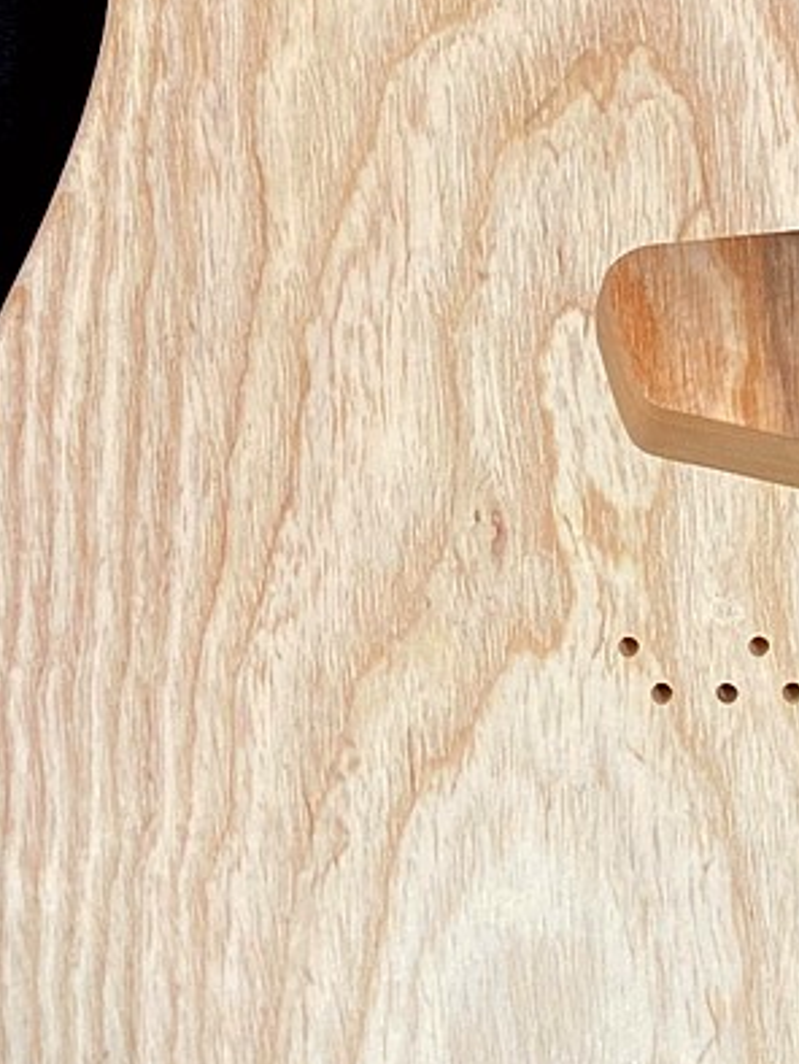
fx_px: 2859
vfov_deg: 20.5
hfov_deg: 15.6
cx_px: 777
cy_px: 61
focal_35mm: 93
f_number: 1.8
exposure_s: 1/120
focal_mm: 4.25
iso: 125
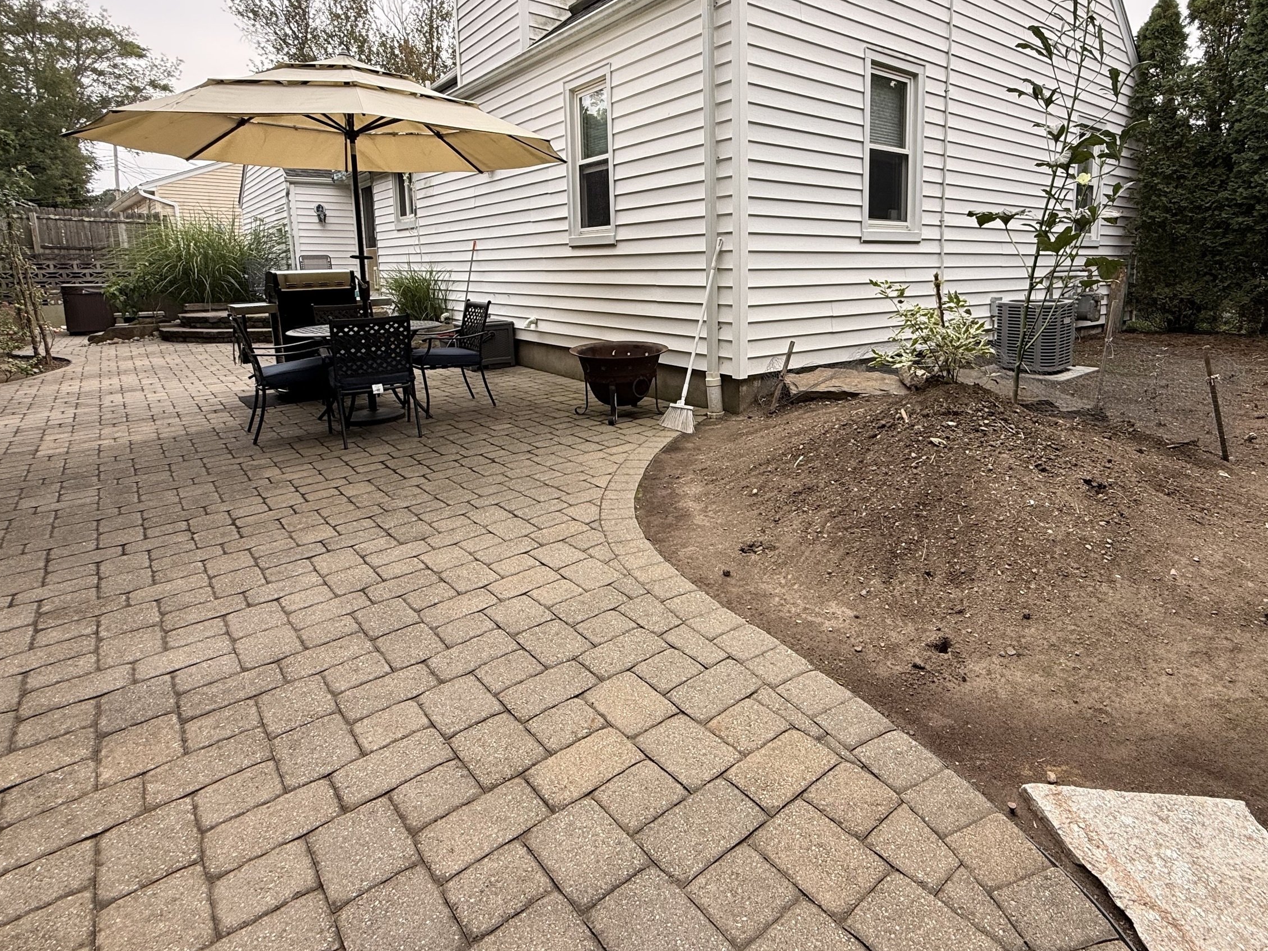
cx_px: 726
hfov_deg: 84.1
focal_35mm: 19
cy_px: 355
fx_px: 696
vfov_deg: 67.6
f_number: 2.2
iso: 50
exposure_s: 1/353
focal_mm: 2.22
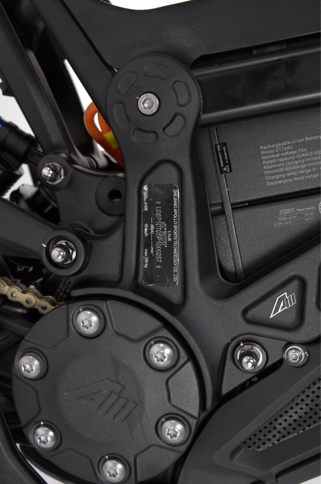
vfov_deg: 43.7
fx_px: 604
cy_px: 242
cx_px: 160
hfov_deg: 29.7
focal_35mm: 45
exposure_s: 1/250
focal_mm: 30
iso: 1600
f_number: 5.6
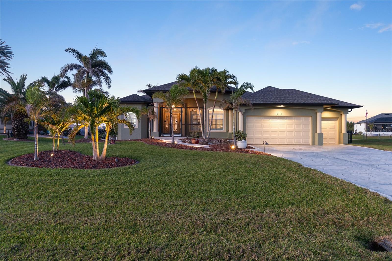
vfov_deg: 53.1
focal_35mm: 24
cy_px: 130
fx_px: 261
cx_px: 196
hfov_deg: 73.8
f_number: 8
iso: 400
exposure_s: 1/2.5
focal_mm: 16
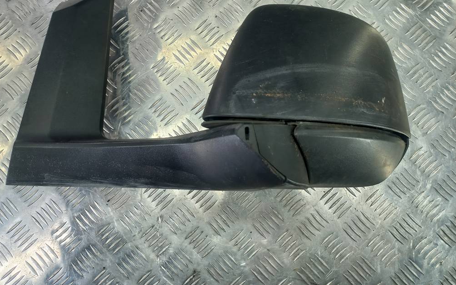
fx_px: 336
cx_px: 226
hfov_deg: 68.4
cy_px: 115
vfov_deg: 45.8
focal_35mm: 27
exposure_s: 1/50
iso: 50
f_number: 1.8
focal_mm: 4.6
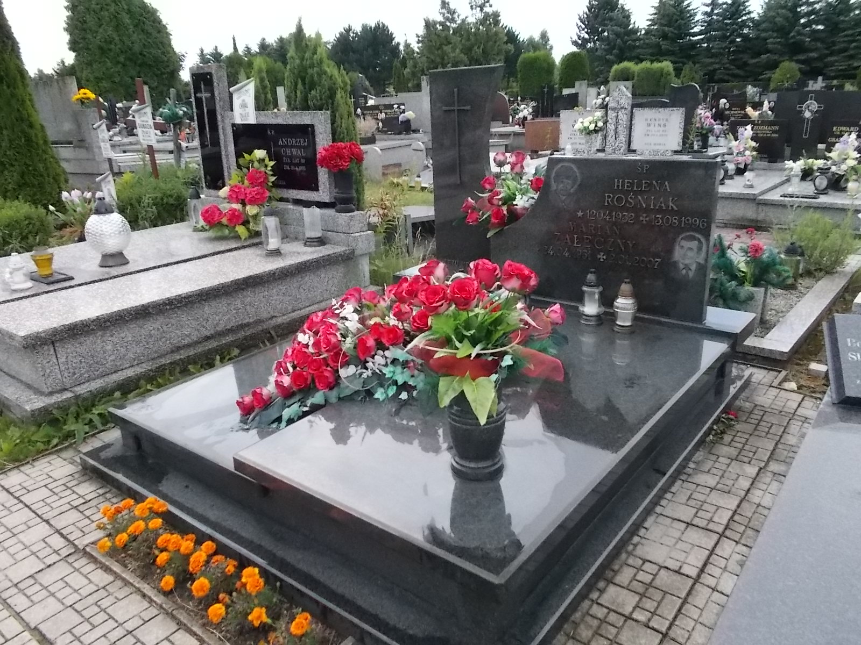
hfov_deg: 67.3
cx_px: 430
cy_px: 322
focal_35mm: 26
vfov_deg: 53.1
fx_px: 647
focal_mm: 4.6
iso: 400
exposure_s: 1/400
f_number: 8
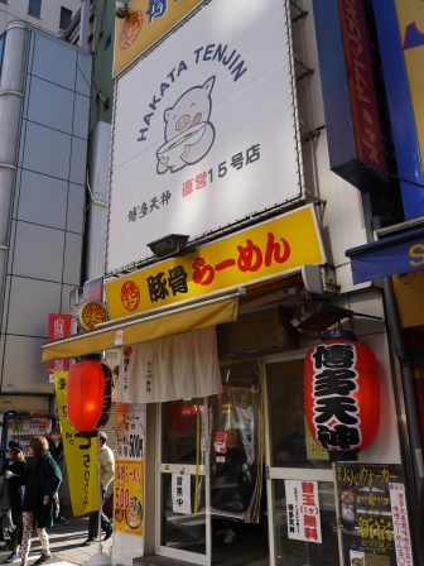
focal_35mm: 30
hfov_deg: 46.8
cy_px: 283
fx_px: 490
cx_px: 212
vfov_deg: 60.0
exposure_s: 1/250
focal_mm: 15
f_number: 5.6
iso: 160
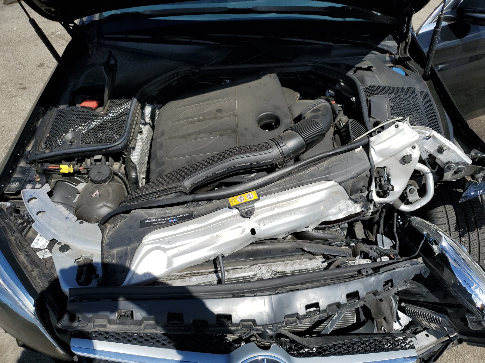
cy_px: 182
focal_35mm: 26
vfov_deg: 53.1
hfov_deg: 67.3
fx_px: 364
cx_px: 242
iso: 50
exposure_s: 1/5000
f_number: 1.5
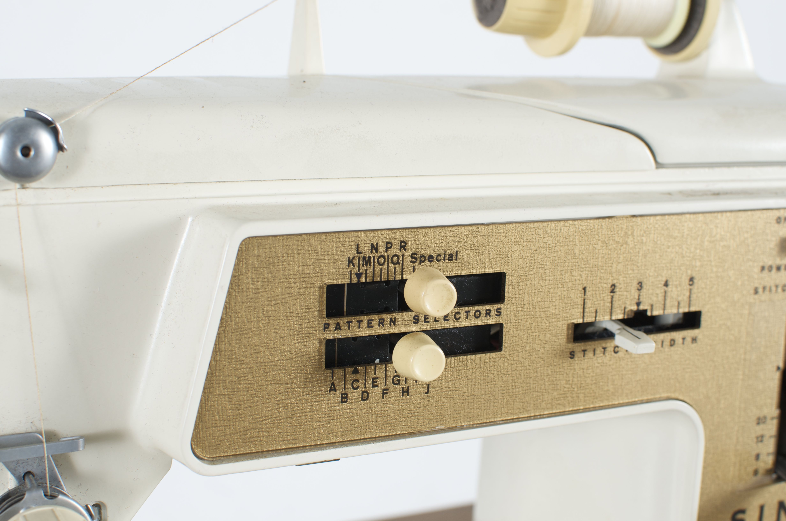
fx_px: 1144
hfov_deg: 37.9
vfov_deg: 25.6
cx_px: 393
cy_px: 260
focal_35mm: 52
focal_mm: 35
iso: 100
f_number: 6.3
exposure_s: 1/125
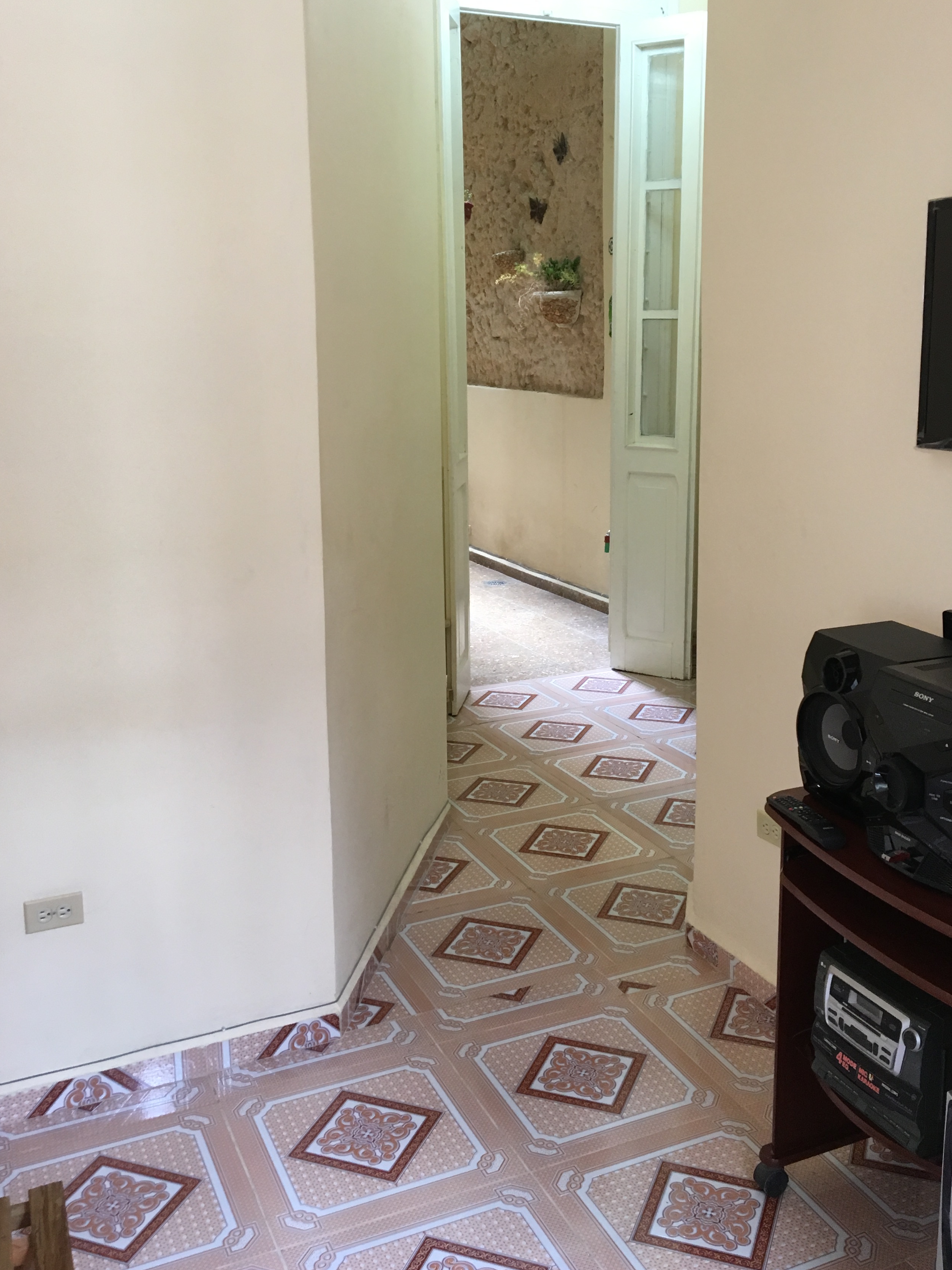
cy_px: 545
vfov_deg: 52.4
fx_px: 1283
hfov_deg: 40.6
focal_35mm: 35
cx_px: 533
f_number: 2.2
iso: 100
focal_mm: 4.15
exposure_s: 1/30
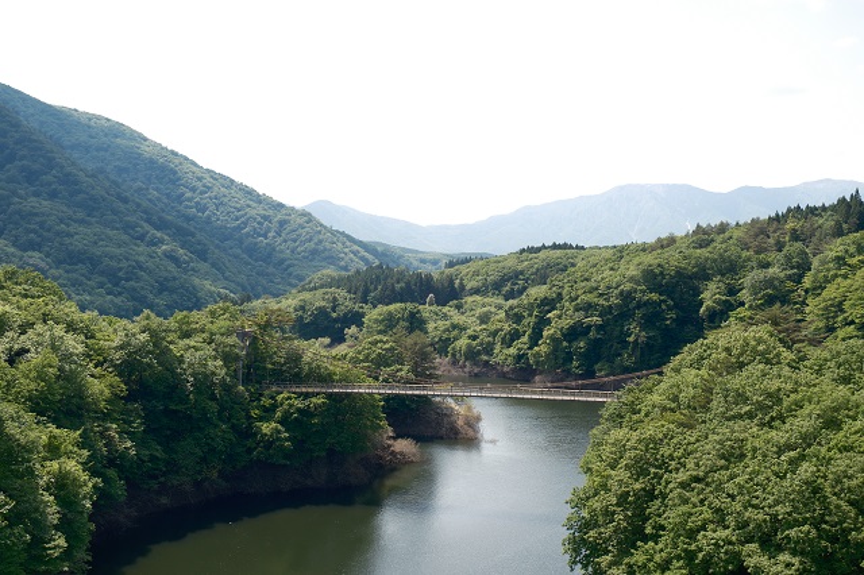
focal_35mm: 35
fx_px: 840
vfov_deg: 37.8
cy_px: 288
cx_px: 432
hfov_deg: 54.5
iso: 125
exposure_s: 1/500
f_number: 3.6
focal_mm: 23.4
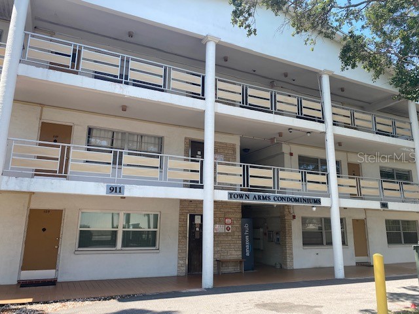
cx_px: 210
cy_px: 157
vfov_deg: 53.1
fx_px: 315
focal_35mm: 26
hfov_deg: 67.3
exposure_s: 1/767
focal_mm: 4.25
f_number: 1.8
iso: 32
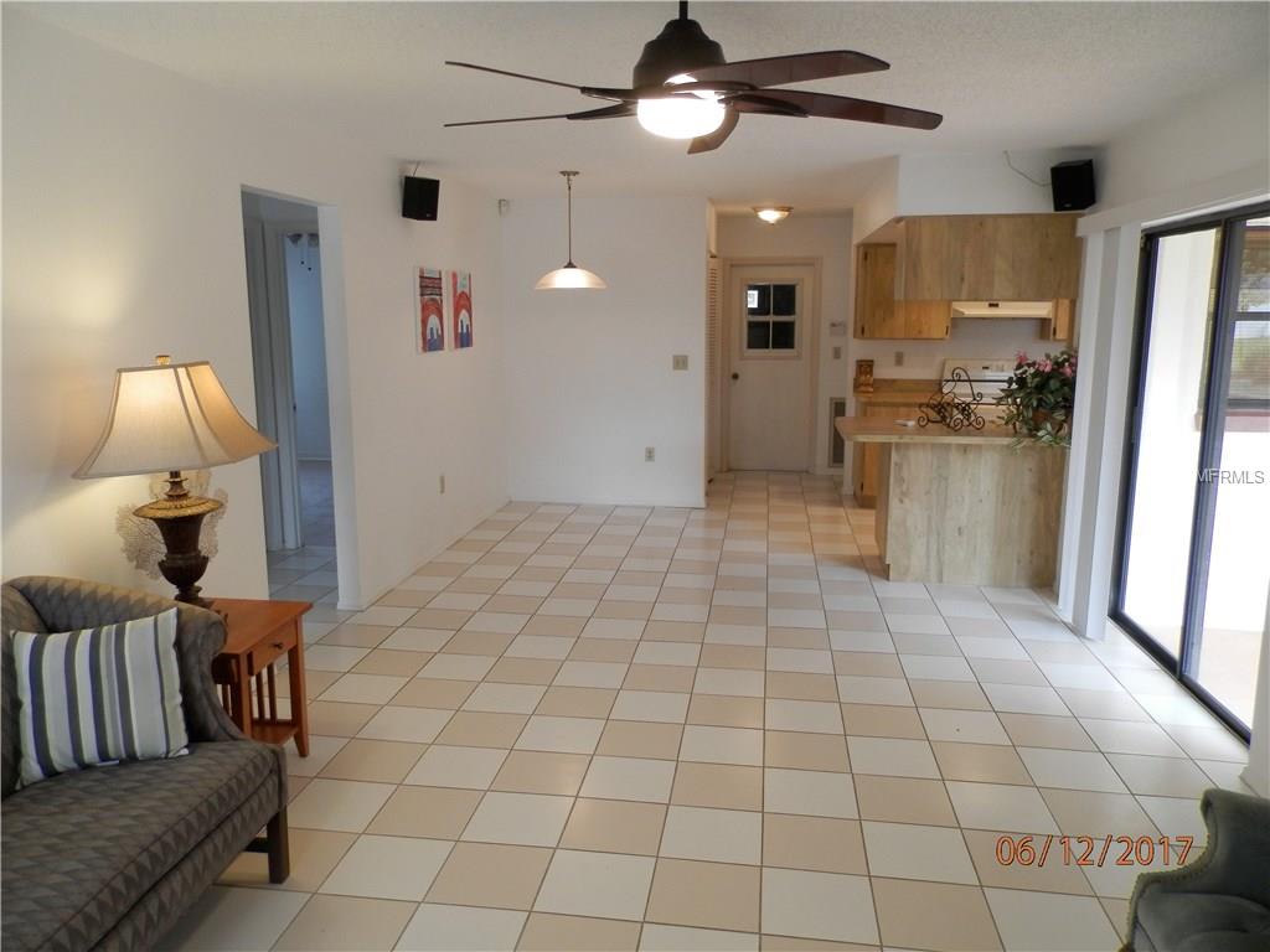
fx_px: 917
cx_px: 635
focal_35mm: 25
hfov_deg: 69.4
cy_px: 476
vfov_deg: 54.9
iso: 125
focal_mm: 4.5
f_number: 3.1
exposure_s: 1/30
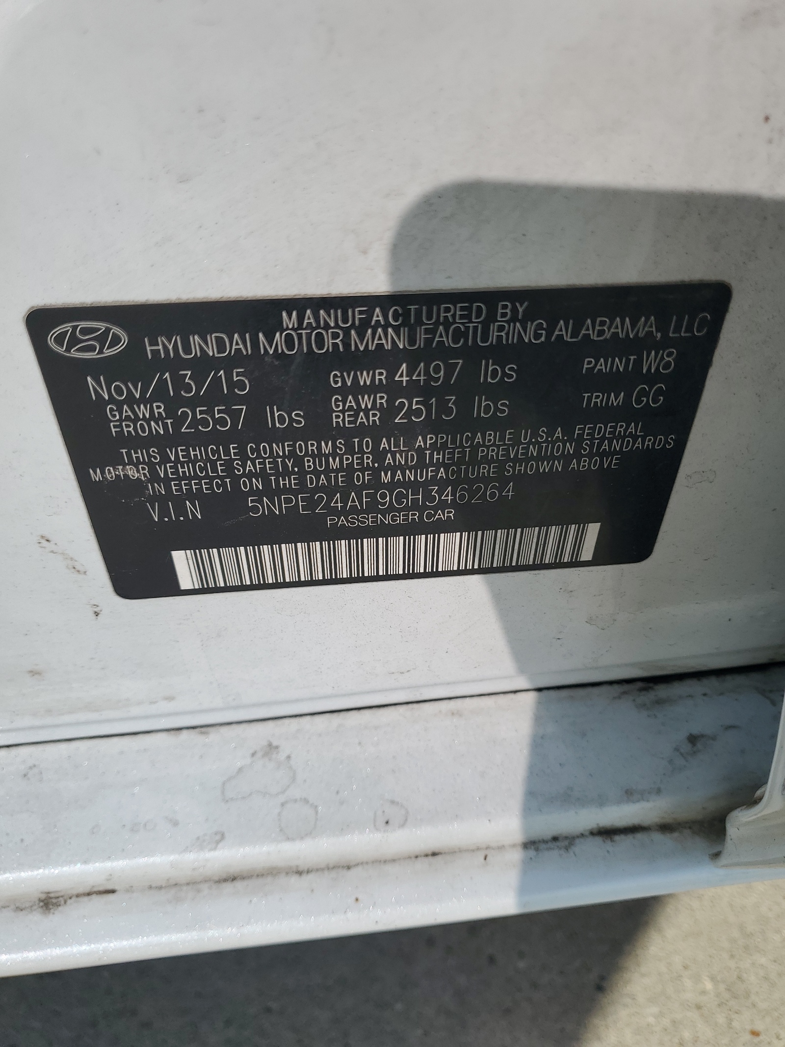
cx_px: 392
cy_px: 524
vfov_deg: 67.3
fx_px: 786
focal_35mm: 26
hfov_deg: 53.1
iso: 50
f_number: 1.5
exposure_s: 1/3333
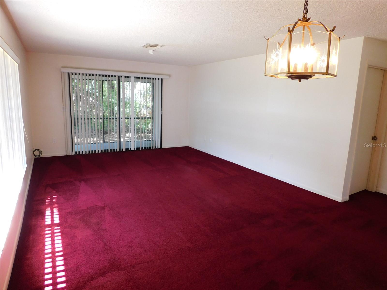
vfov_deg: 58.9
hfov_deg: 73.9
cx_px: 194
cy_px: 145
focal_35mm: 23
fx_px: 257
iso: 160
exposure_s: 1/30
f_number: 3
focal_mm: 4
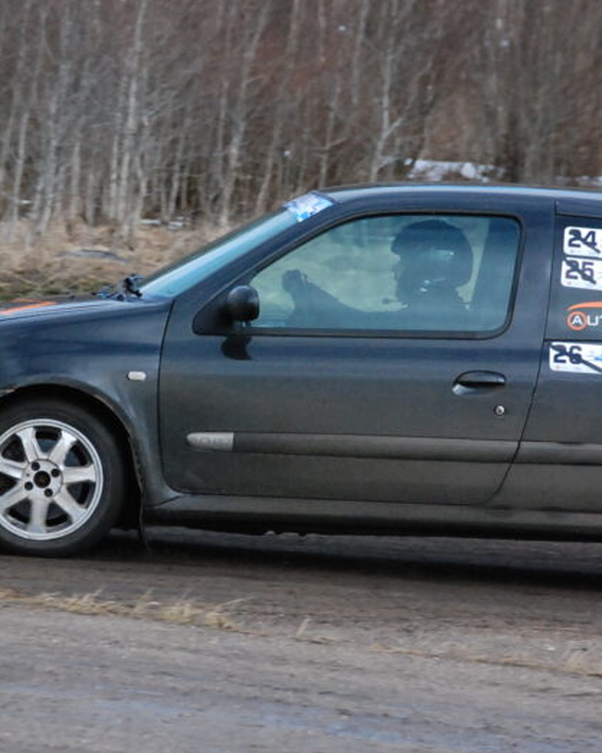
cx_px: 228
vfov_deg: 5.4
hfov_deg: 4.3
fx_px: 8000
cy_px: 368
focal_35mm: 359
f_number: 8
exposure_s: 1/1000
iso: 1600
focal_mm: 130
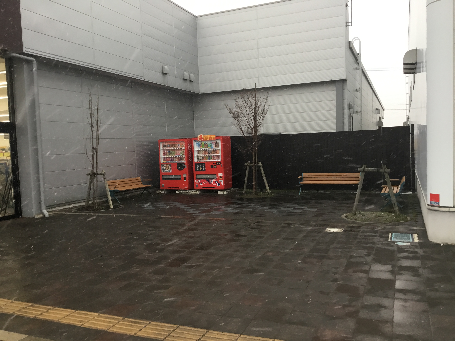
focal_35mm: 31
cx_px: 228
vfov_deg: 45.4
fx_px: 407
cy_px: 170
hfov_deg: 58.4
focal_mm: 3.3
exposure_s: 1/40
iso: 32
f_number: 2.4
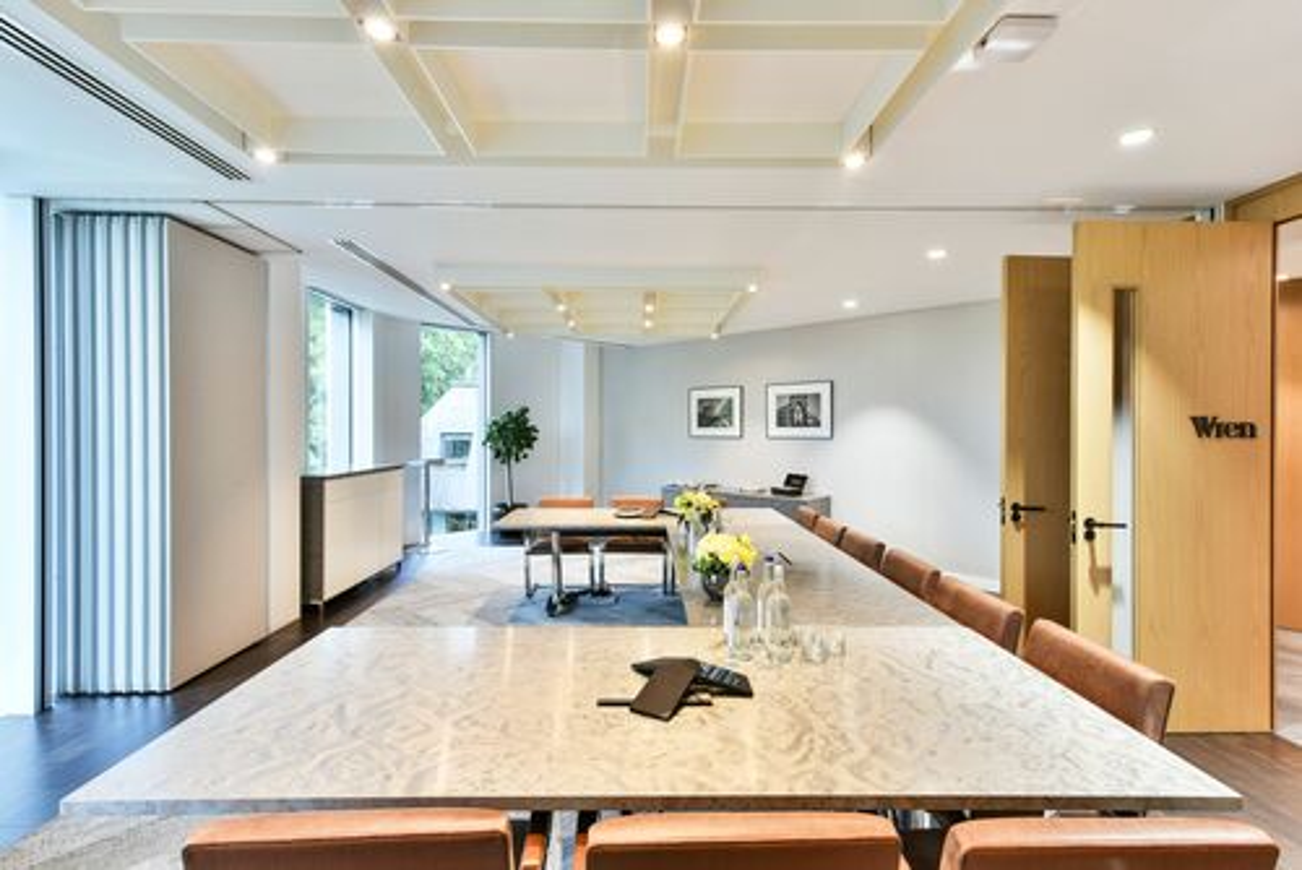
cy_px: 435
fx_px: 615
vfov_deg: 70.5
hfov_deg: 93.2
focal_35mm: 17
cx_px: 651
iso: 200
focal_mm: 17
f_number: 11
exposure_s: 1/2
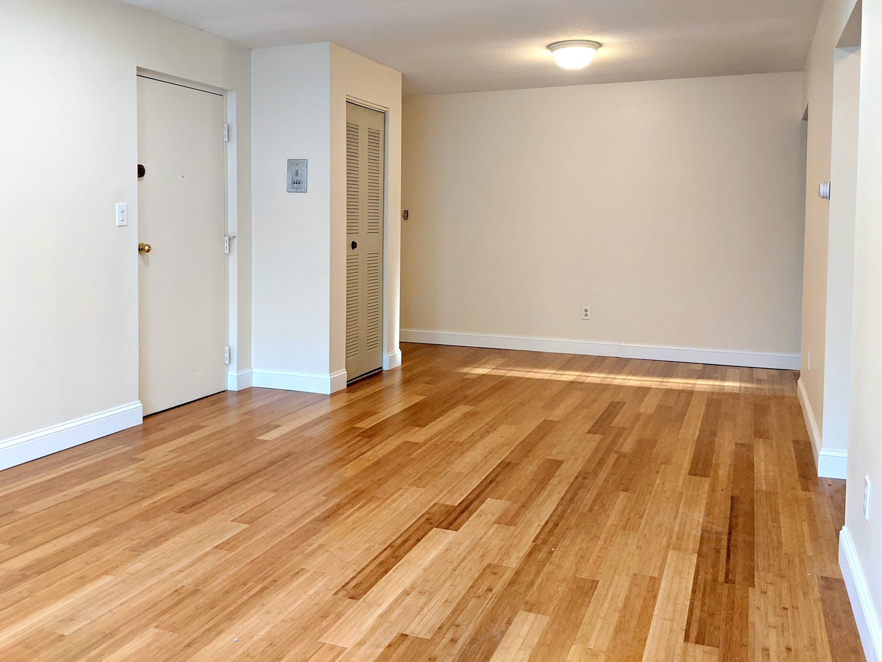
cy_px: 270
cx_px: 397
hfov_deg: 56.7
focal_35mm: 32
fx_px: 815
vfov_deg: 44.0
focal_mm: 4.44
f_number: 1.8
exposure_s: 1/121
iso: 185
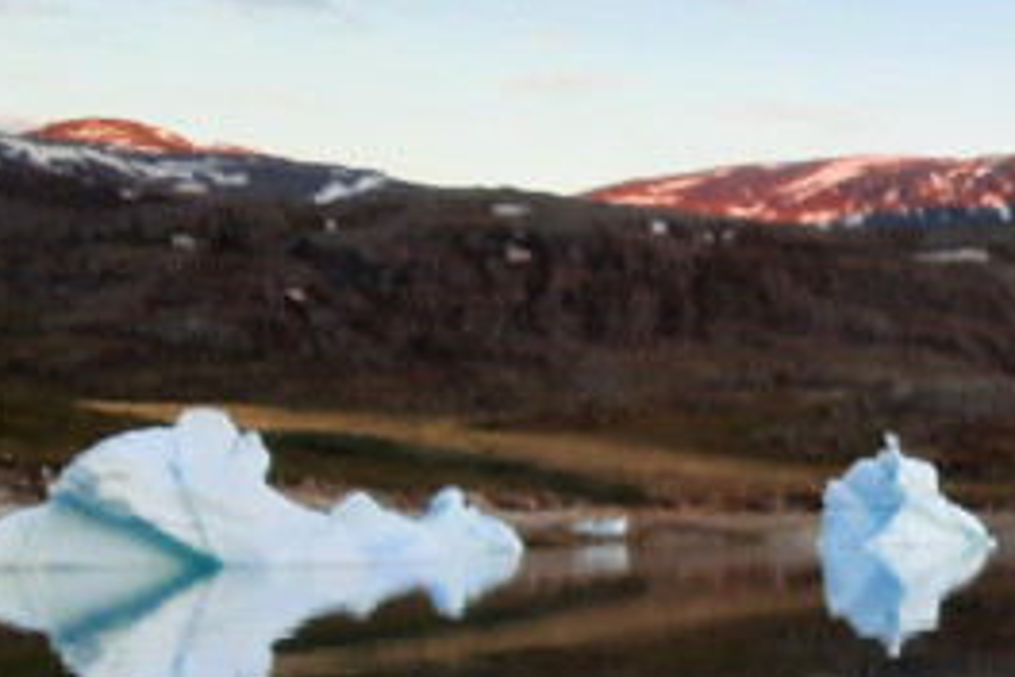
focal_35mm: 82
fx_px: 2312
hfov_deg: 22.5
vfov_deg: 16.5
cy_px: 562
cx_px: 1269
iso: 64
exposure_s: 1/100
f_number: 1.7
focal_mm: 3.92
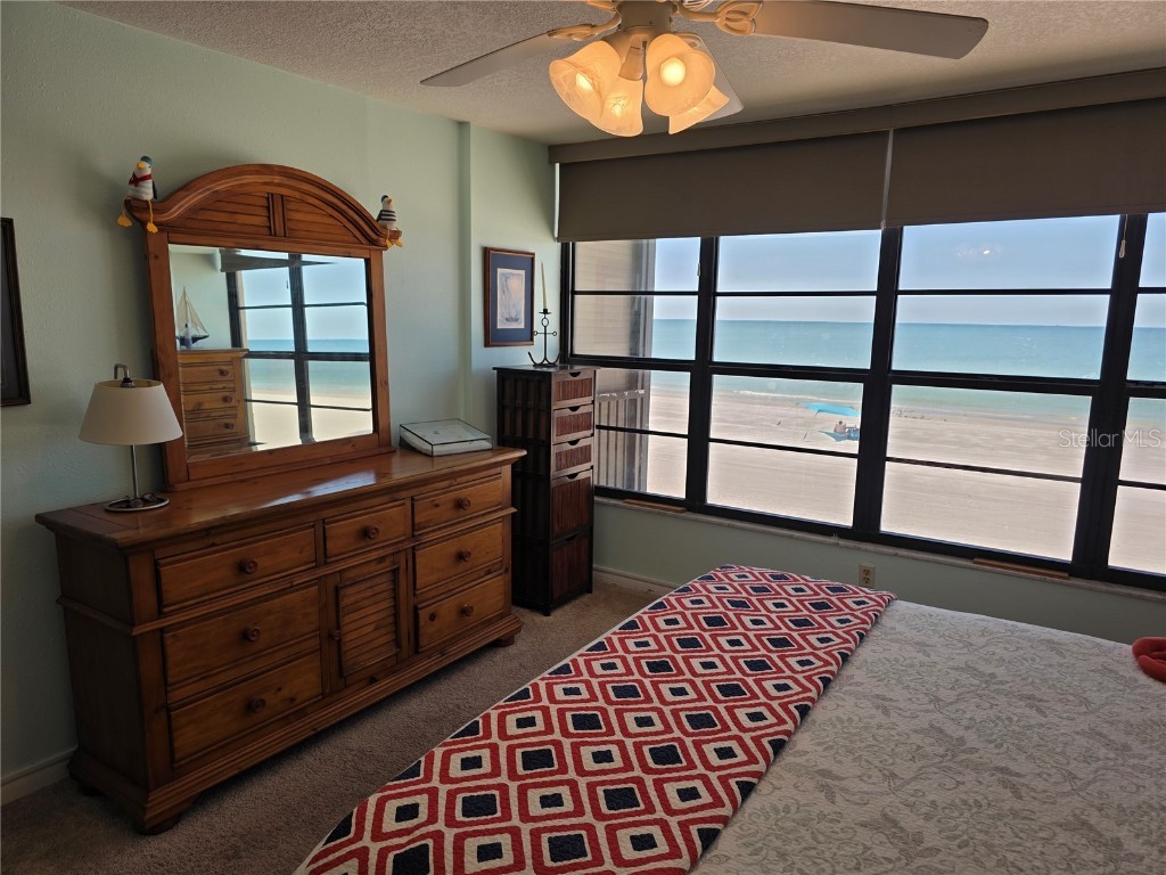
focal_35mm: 23
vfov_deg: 58.9
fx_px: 775
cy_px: 438
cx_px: 583
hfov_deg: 73.9
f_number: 1.7
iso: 12
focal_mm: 6.3
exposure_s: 1/120
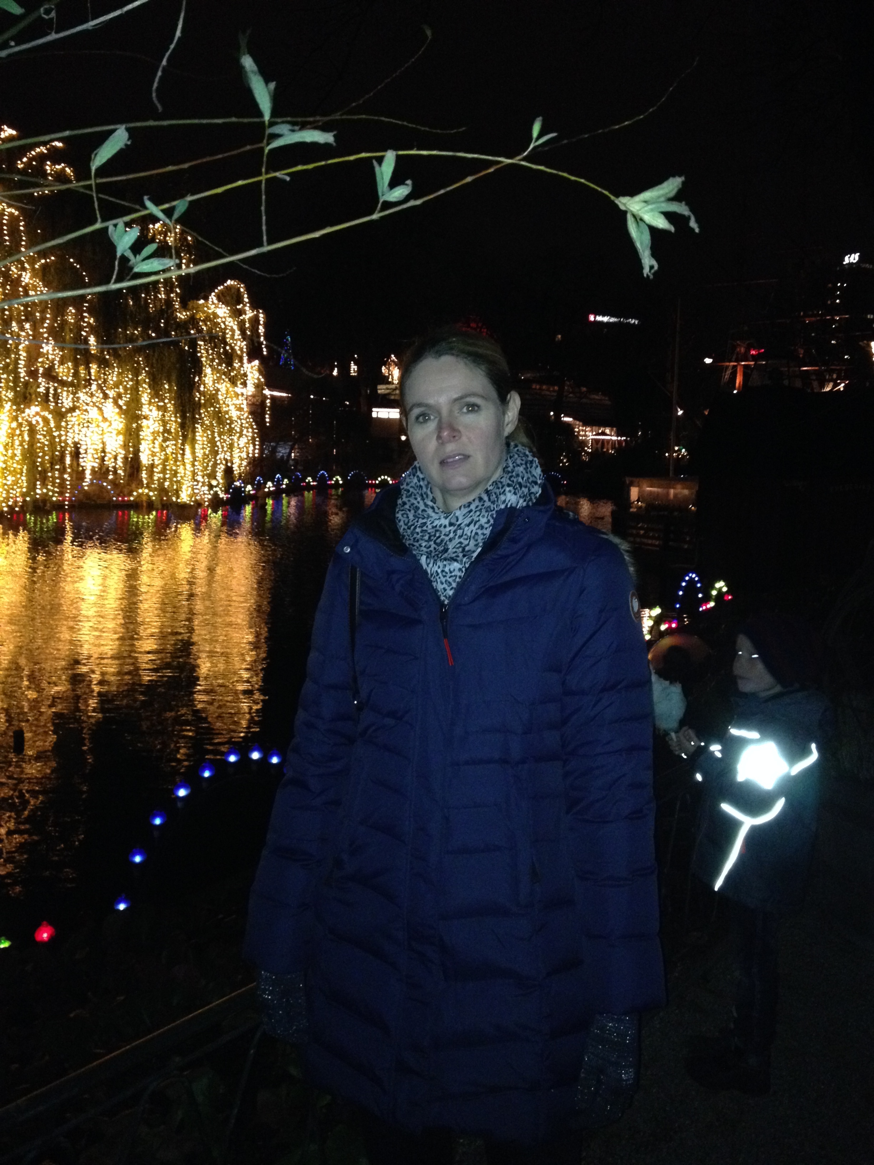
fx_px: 1178
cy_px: 582
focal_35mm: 35
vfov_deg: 52.6
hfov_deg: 40.7
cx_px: 437
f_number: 2.4
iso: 400
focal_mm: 4.28
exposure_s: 1/16
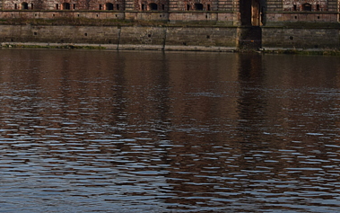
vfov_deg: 11.4
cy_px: -21
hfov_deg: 18.4
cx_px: 113
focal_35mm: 113
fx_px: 1048
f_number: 10
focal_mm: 35
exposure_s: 1/250
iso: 400
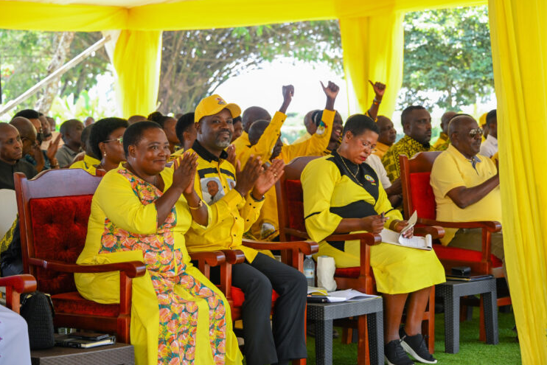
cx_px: 276
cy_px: 183
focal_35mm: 96
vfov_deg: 14.3
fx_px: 1459
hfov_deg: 21.2
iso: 720
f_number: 6.3
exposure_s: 1/100
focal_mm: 95
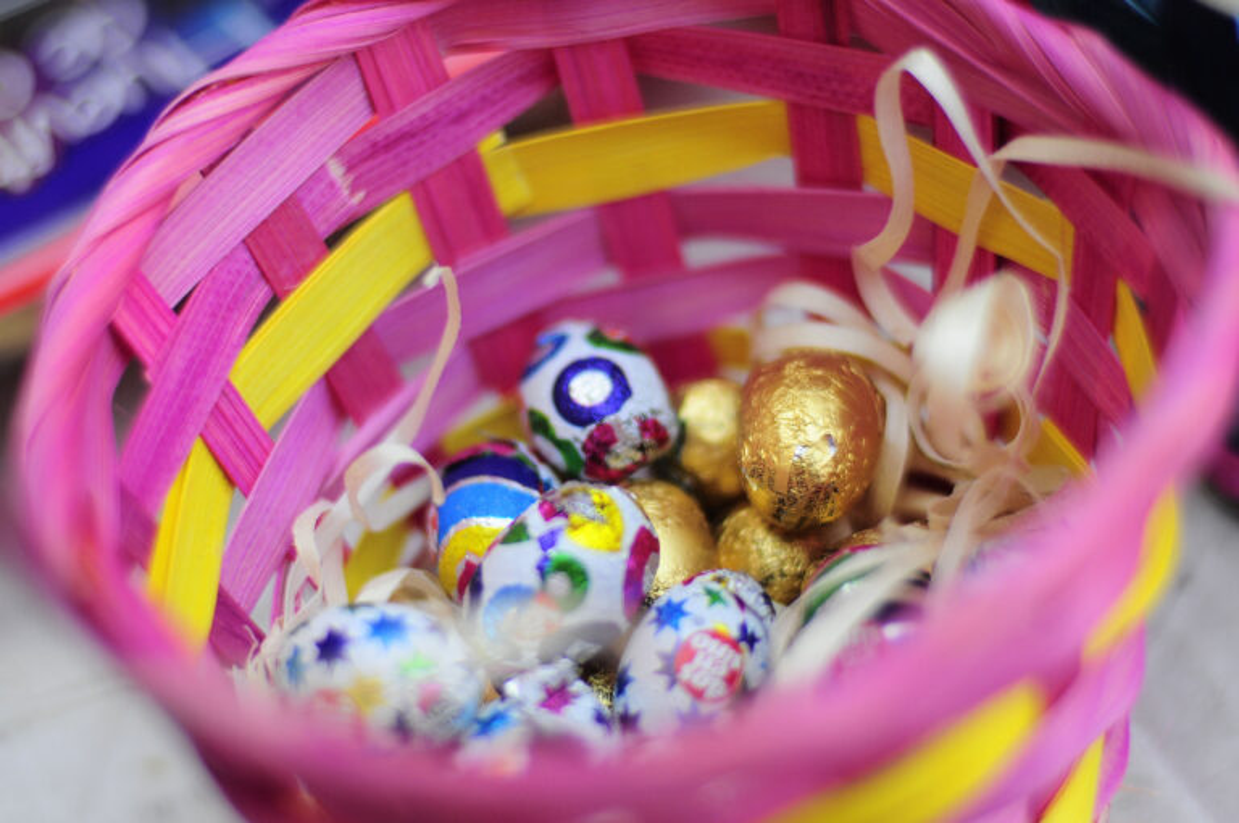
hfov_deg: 27.0
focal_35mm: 75
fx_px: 2578
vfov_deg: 18.1
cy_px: 412
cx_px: 620
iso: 200
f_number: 1.8
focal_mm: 50
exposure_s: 1/800
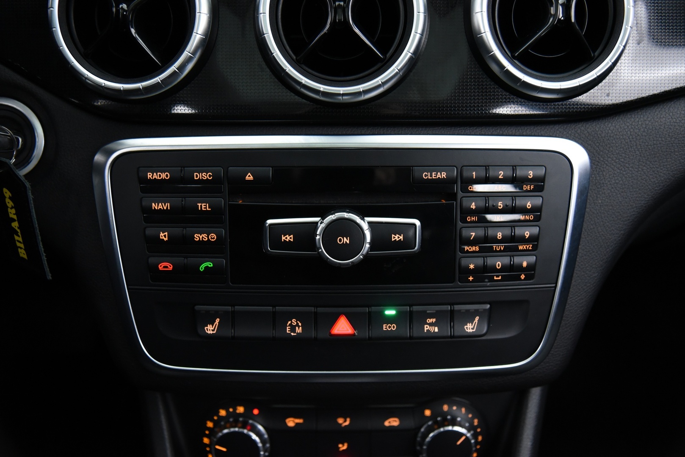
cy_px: 228
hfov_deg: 48.4
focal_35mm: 40
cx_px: 342
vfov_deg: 33.4
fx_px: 761
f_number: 4
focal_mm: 40
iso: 4000
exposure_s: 1/20
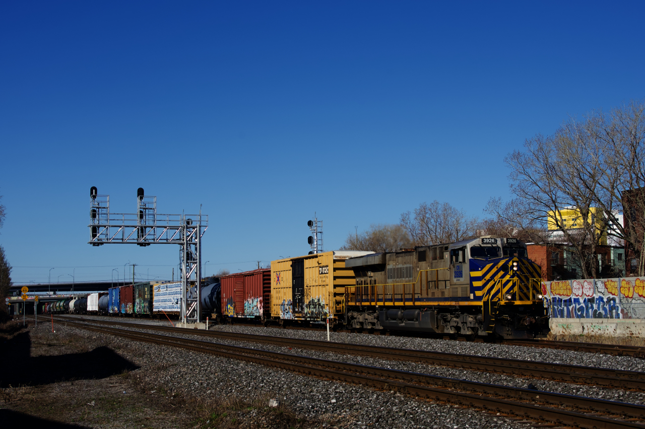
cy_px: 214
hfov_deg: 40.4
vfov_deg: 27.5
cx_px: 322
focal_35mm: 49
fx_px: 877
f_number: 8
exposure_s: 1/640
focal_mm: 49
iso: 320
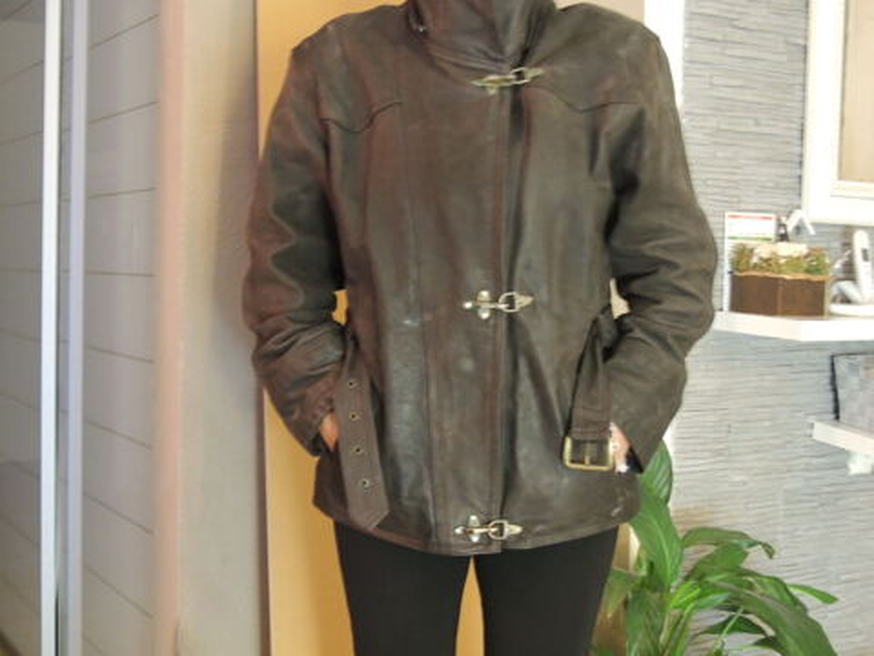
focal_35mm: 50
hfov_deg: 38.2
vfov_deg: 29.1
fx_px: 1262
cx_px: 437
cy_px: 328
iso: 800
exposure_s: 1
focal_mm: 8.9
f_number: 3.6
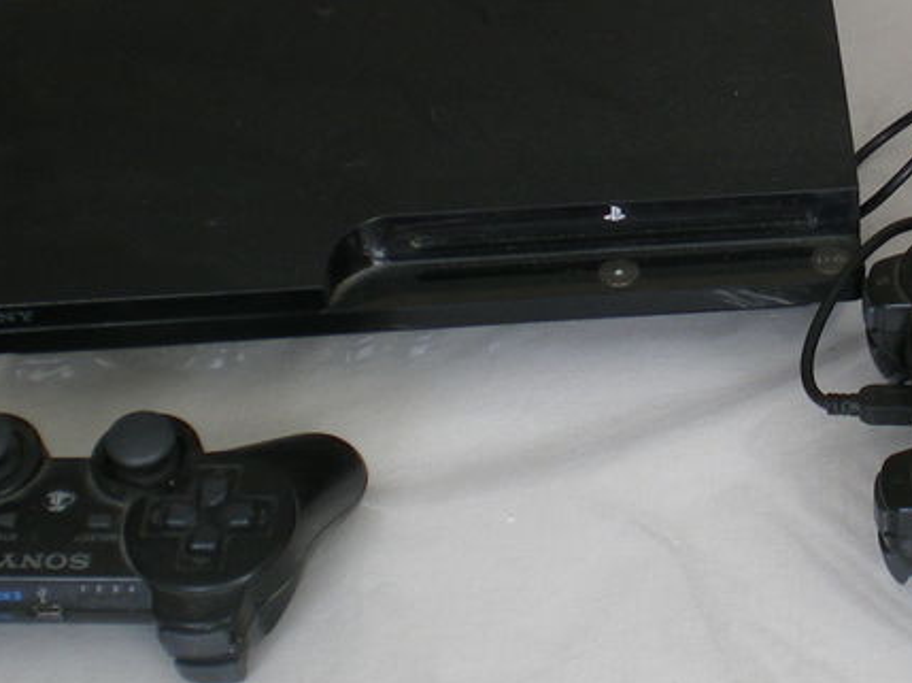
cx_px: 848
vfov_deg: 15.0
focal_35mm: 98
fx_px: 2580
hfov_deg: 19.6
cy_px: 215
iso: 125
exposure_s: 1/50
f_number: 3.5
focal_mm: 7.4
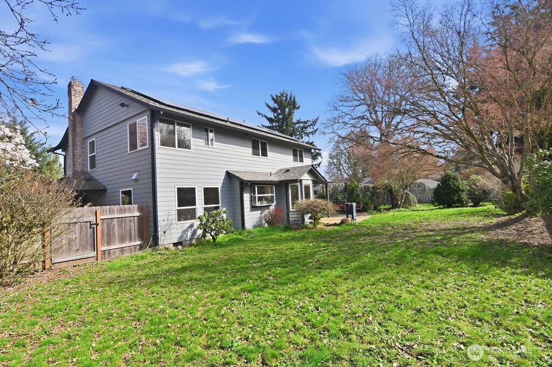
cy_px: 184
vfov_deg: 73.7
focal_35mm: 16
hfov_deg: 96.8
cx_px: 276
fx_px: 245
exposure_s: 1/125
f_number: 10
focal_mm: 11
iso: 320
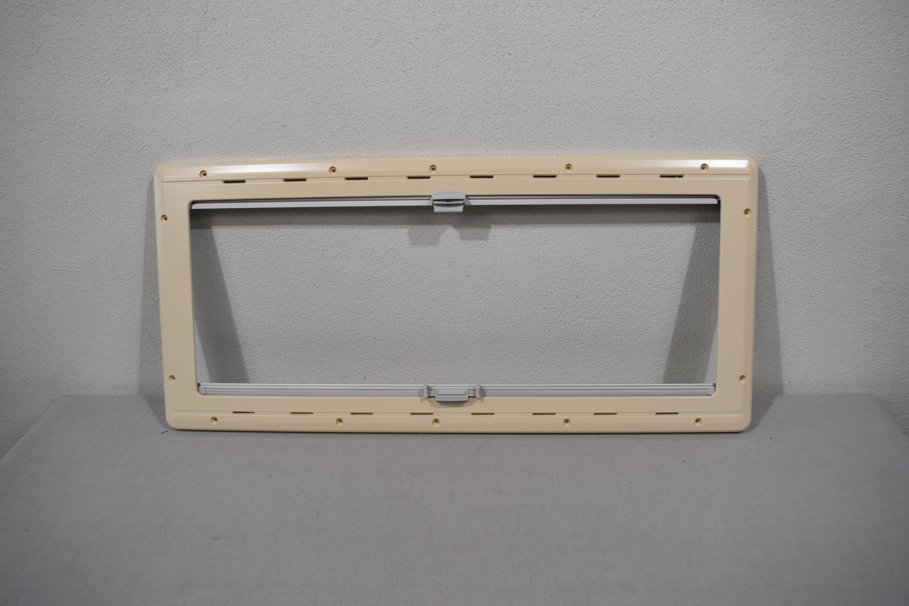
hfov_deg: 61.9
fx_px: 757
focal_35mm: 30
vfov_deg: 43.6
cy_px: 303
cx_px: 454
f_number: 5.6
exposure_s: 1/125
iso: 250
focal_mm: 20
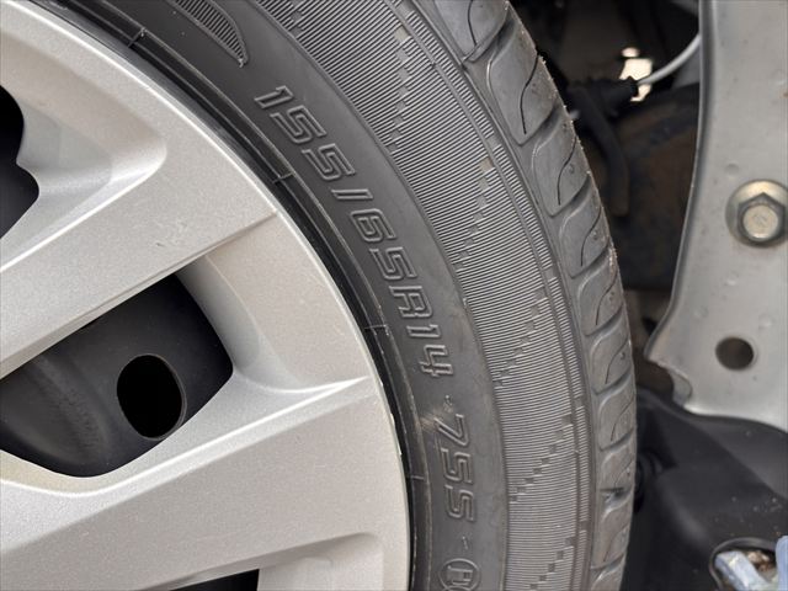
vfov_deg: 28.0
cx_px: 394
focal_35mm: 52
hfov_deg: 36.8
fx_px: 1184
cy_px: 296
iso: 100
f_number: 1.6
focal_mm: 5.96
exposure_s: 1/60
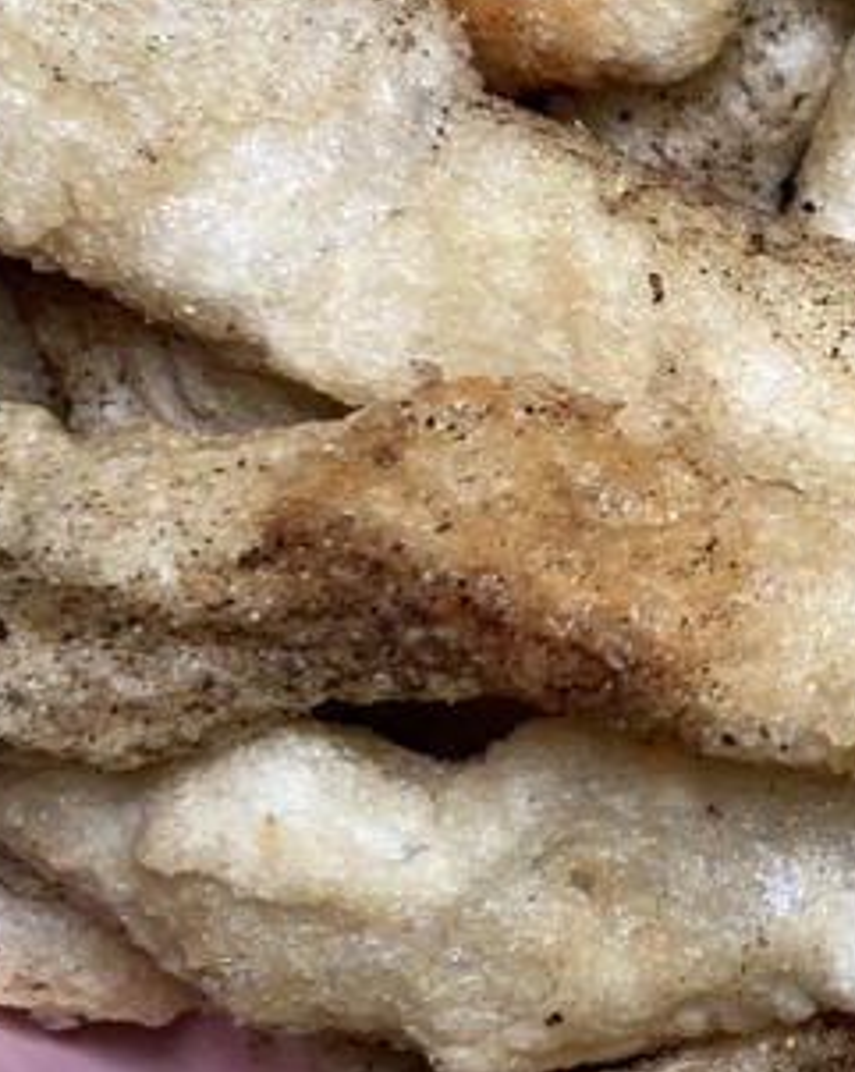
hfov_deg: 14.6
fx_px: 3200
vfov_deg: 19.0
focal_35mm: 101
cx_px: 1110
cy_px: 355
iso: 40
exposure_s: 1/120
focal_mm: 4.25
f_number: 1.8
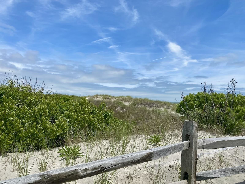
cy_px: 92
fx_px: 184
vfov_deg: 53.1
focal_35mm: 26
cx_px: 122
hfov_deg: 67.3
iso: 32
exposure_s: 1/4808
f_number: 1.8
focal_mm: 4.25
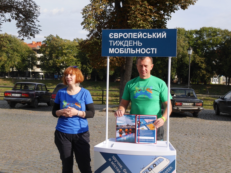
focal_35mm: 48
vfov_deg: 30.3
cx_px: 116
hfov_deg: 39.7
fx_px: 320
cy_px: 86
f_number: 7.1
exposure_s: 1/400
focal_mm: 24
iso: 200
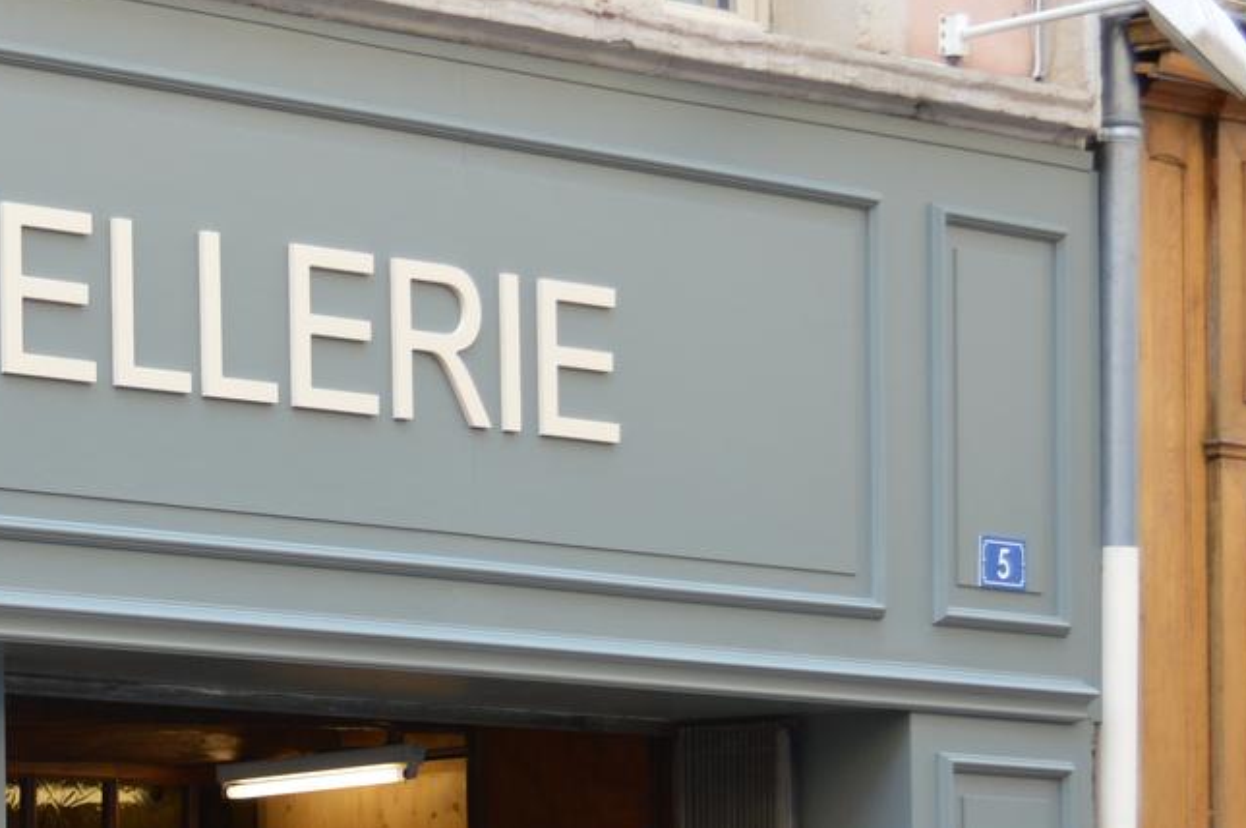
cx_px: -399
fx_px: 5411
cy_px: 1099
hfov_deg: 12.7
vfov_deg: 8.6
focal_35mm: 156
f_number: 5.6
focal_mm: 35
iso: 200
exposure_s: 1/125
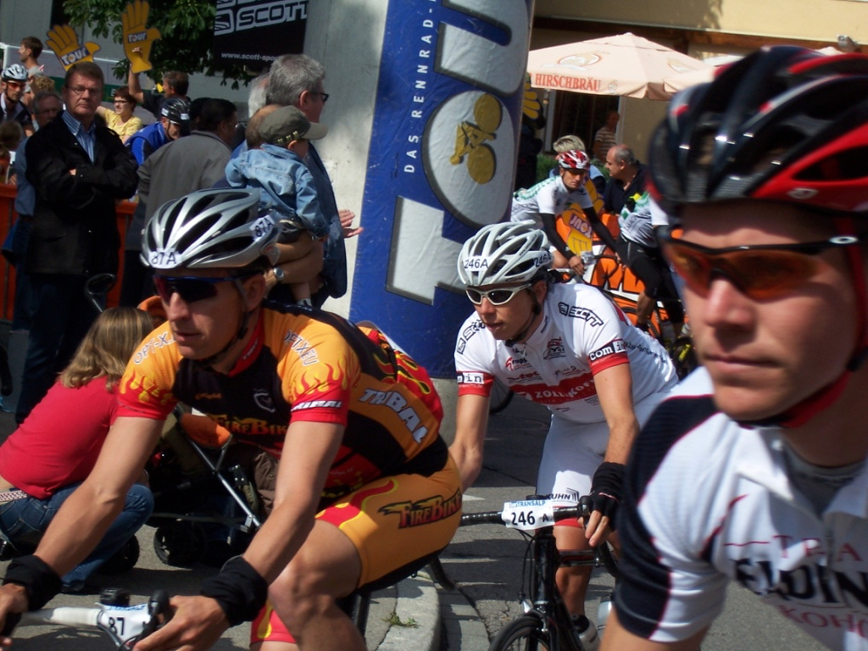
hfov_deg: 14.9
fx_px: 3310
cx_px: 434
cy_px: 326
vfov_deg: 11.2
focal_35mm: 132
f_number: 6.7
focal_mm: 22
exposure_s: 1/750
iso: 80
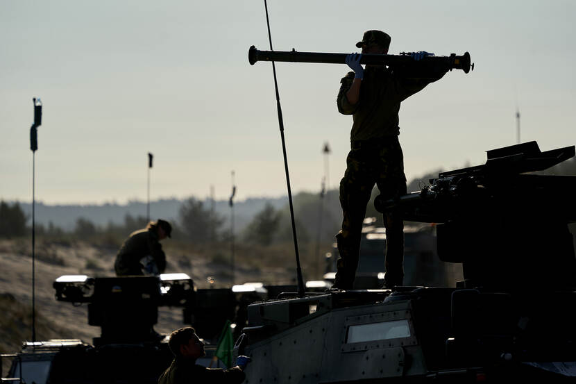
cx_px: 288
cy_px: 192
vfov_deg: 5.0
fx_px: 4383
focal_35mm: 274
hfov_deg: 7.5
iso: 160
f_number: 5.6
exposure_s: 1/2500
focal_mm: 274
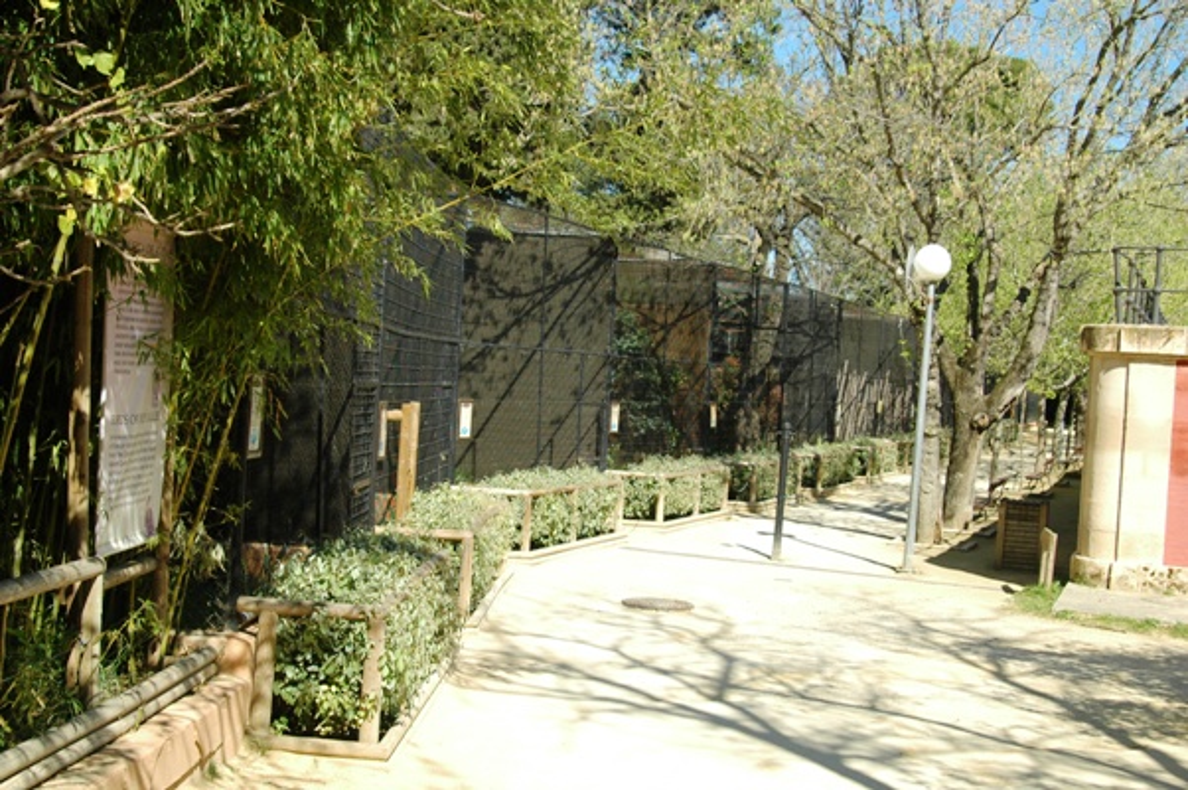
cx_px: 594
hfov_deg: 37.9
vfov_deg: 25.7
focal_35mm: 52
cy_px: 395
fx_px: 1731
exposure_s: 1/1000
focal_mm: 35
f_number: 7.1
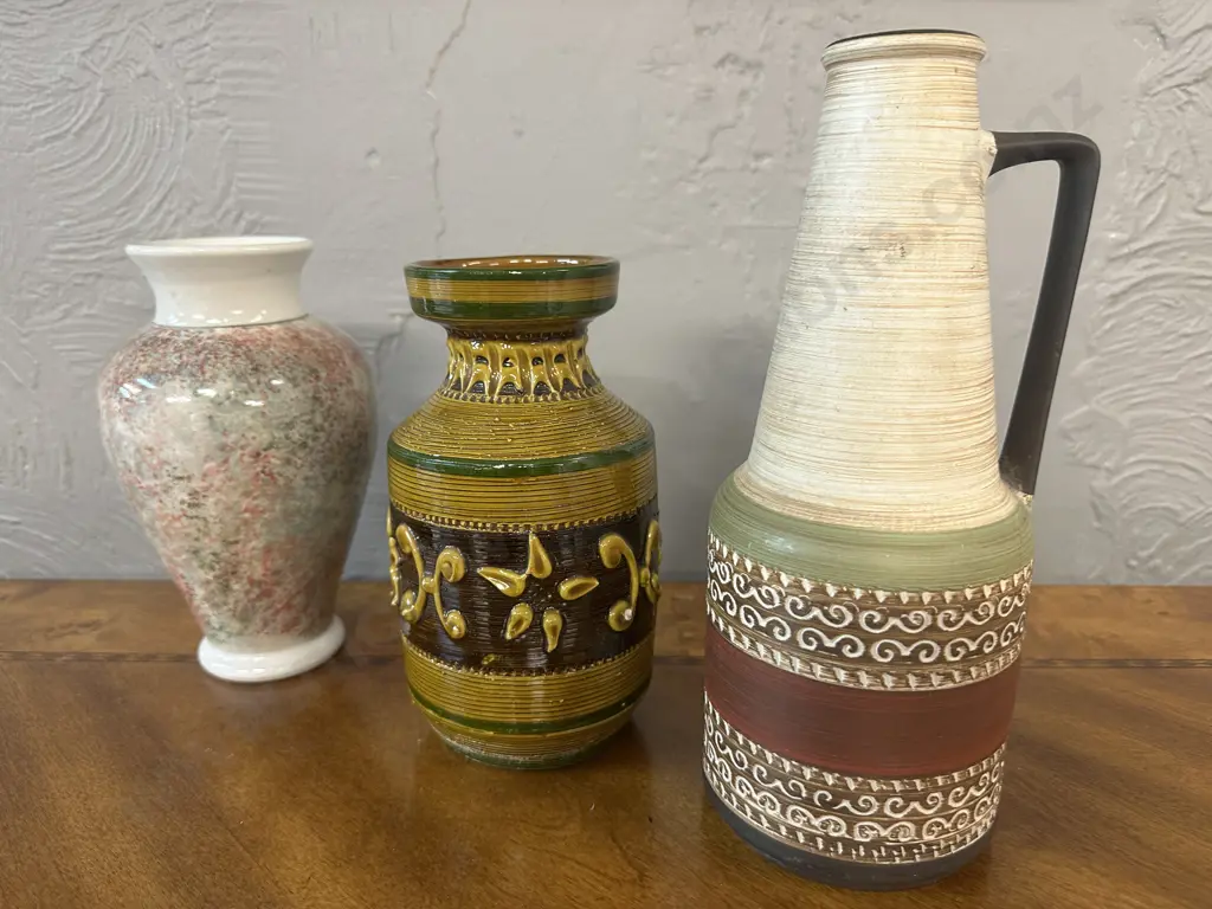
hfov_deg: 71.6
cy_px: 454
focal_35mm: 24
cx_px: 606
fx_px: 840
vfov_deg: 56.8
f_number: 1.78
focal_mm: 6.86
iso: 200
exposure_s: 1/50
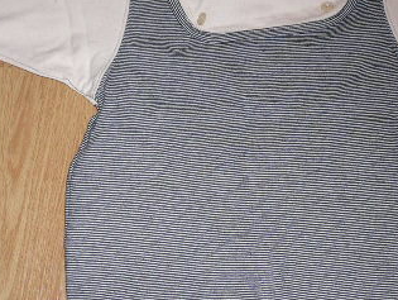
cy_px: 189
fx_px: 817
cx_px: 265
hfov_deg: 27.2
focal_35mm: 71
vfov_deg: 20.7
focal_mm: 5.8
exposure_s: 1/60
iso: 100
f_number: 2.8
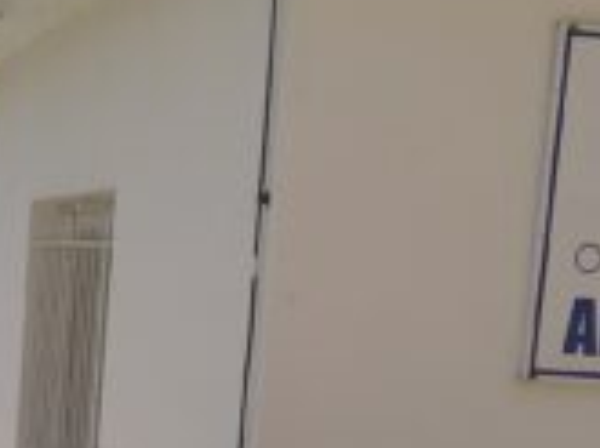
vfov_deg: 12.9
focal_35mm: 112
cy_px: 524
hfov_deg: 17.5
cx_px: 149
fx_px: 1937
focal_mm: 3.94
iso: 100
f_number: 1.9
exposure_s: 1/2141
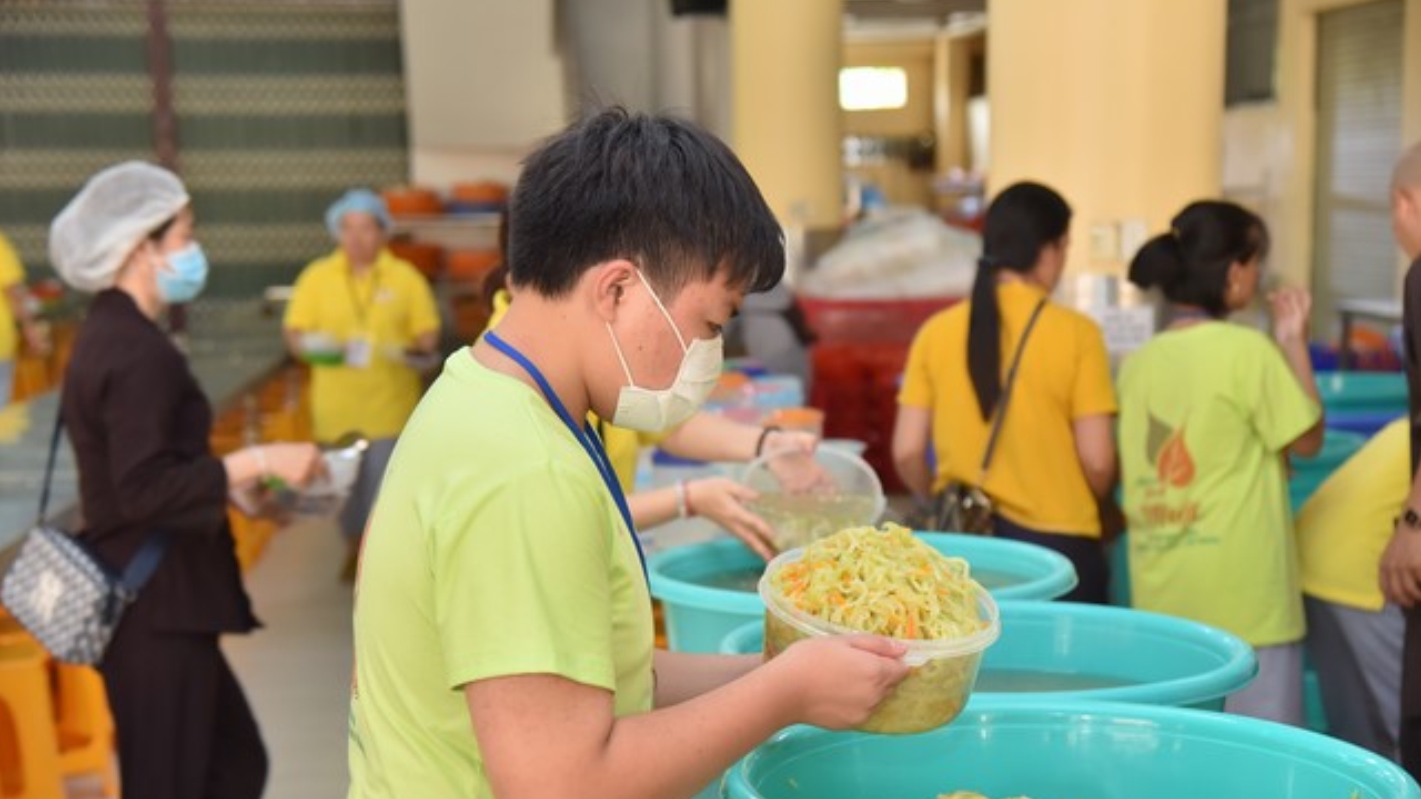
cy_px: 459
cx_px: 702
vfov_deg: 18.2
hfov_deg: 31.9
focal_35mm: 66
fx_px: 2487
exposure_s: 1/125
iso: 1250
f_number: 4.5
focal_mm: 62
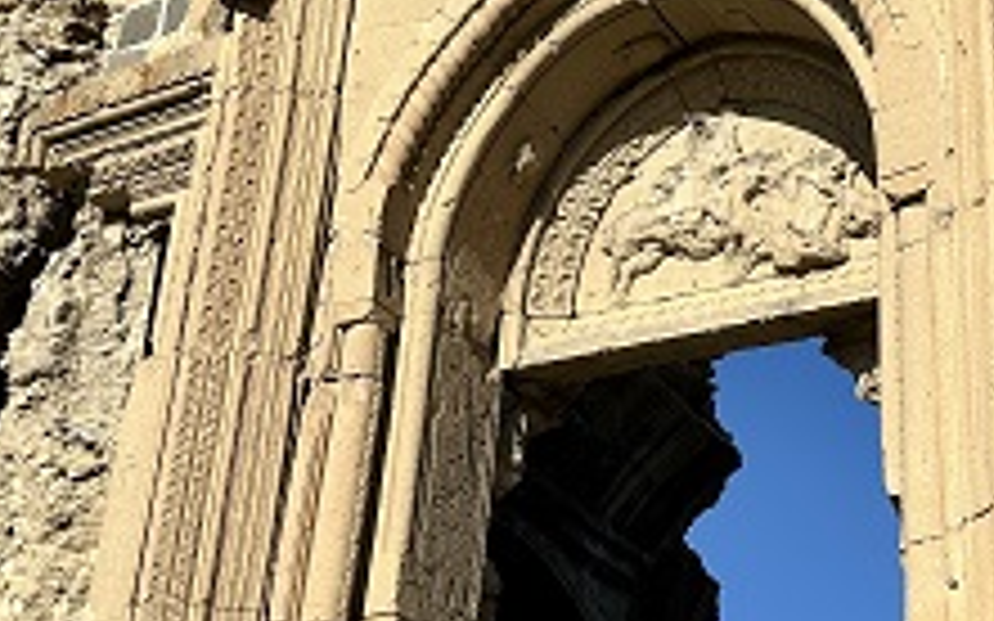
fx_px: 1869
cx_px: 666
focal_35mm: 69
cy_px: 315
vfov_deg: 18.9
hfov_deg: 29.6
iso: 80
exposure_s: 1/6623
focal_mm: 6.86
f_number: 1.78
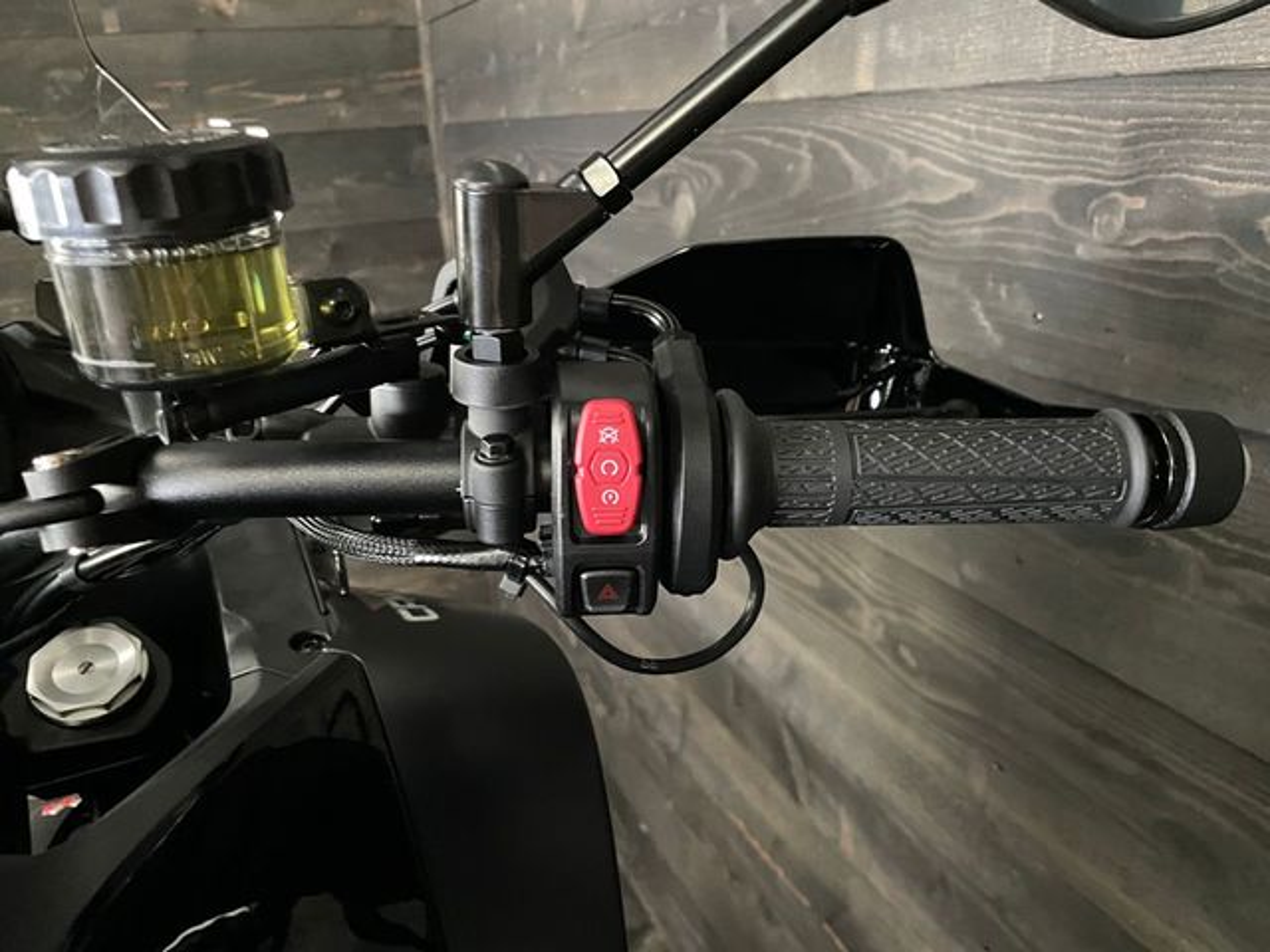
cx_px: 635
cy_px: 476
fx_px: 954
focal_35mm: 26
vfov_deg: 53.1
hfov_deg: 67.3
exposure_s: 1/25
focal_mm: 4.2
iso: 800
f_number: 1.6
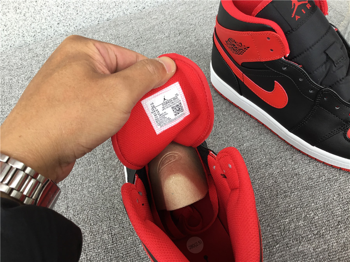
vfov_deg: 45.4
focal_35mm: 31
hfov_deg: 58.4
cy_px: 131
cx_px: 175
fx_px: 313
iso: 32
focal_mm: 3.3
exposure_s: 1/100
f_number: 2.4
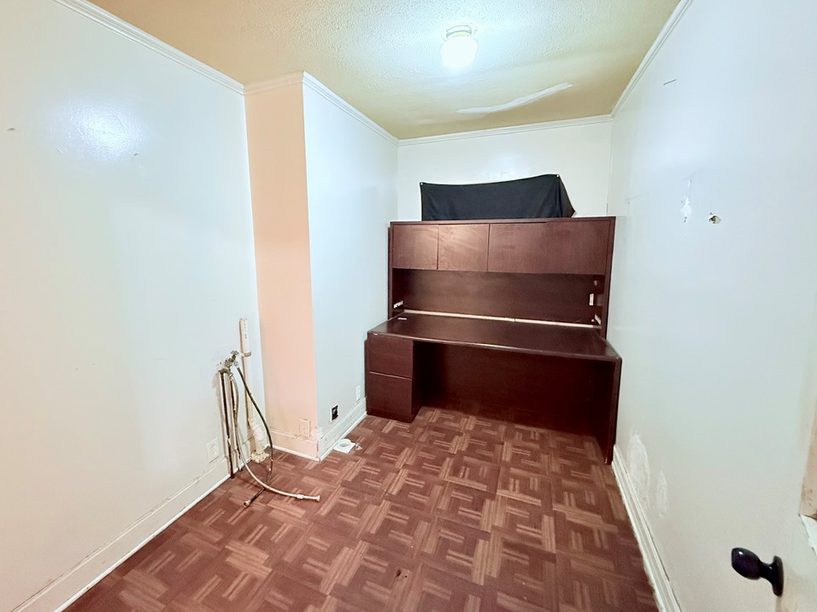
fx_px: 354
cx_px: 381
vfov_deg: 81.7
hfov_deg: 98.0
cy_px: 291
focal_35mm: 15
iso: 1000
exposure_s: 1/40
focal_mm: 2.22
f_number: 2.2
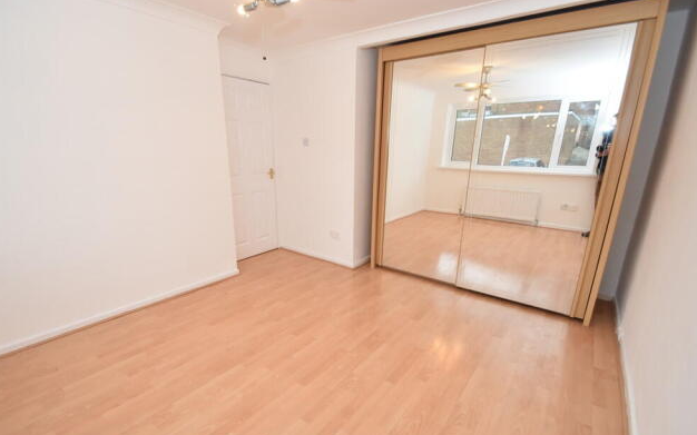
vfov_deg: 71.0
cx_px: 340
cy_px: 240
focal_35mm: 16
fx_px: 304
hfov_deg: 97.8
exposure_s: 1/100
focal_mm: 10
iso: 800
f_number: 5
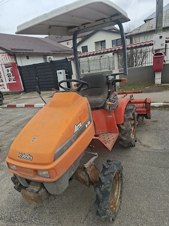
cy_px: 113
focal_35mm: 23
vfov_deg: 73.9
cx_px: 84
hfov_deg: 58.9
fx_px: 150
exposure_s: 1/400
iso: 50
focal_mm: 5.54
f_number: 1.8
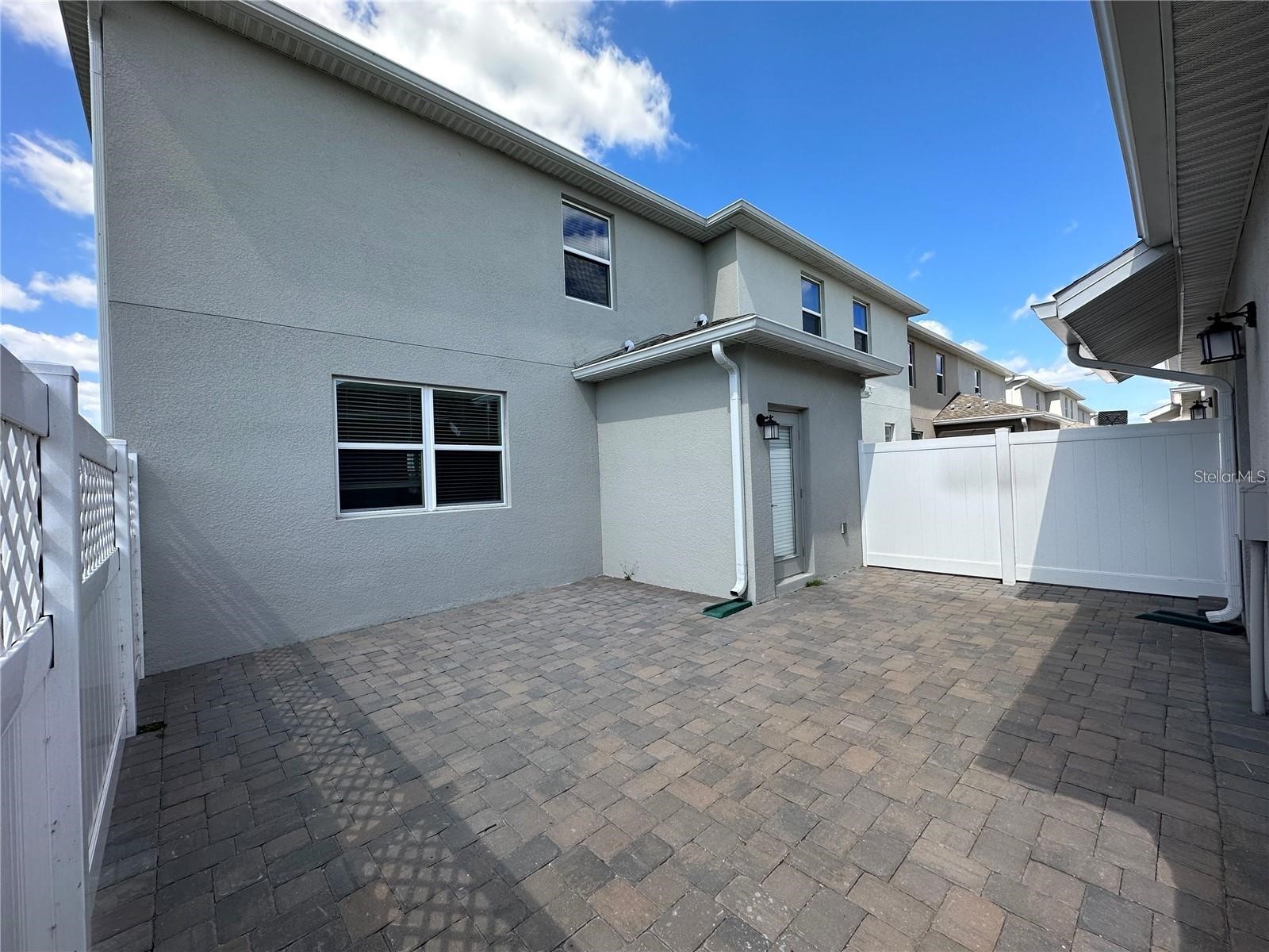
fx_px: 513
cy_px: 476
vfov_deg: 85.7
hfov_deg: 102.1
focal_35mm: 14
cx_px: 634
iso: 50
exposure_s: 1/1208
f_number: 2.2
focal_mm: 2.22
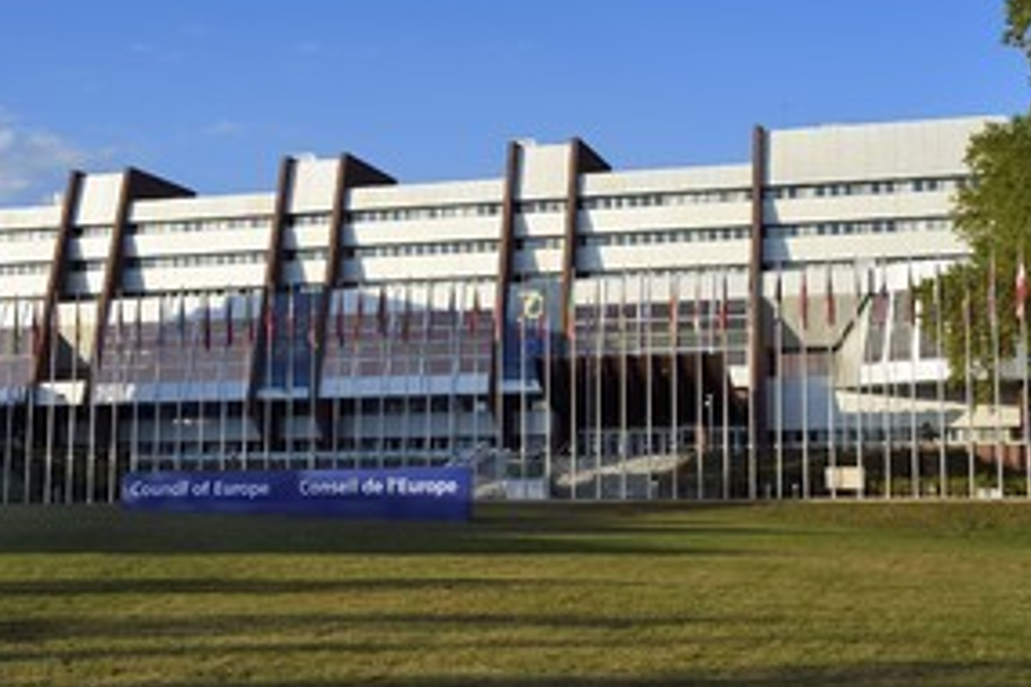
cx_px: 582
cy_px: 282
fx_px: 1604
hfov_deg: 35.6
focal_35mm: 56
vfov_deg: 24.2
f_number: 11
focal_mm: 38
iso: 200
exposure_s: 1/250
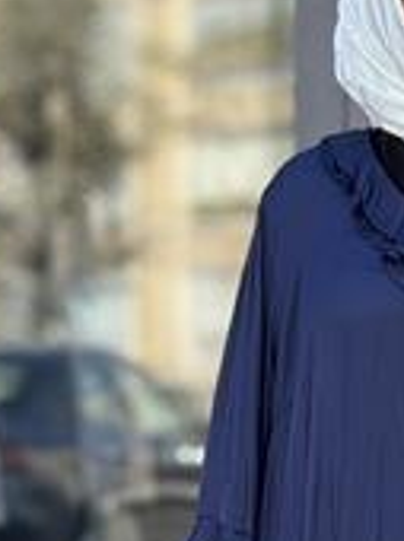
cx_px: 388
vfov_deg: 5.2
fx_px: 5881
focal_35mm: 377
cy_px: 670
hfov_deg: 3.9
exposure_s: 1/213
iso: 50
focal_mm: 15.66
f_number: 2.8
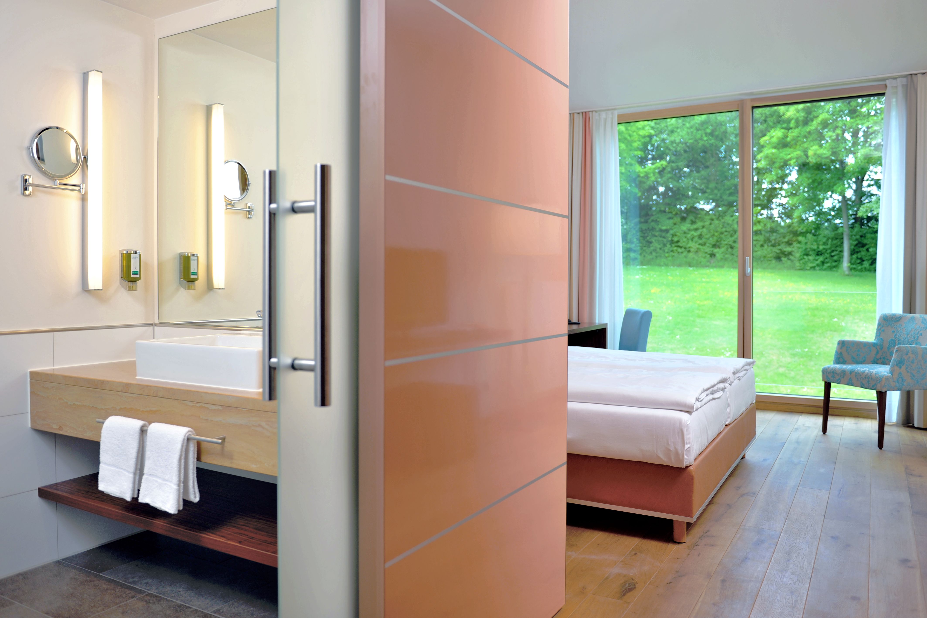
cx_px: 464
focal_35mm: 27
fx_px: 695
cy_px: 309
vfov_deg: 47.9
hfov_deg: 67.4
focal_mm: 27
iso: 200
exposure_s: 1/160
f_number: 3.2
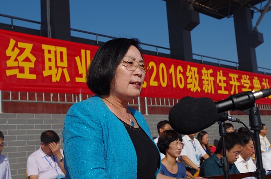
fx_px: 390
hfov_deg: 38.3
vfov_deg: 25.8
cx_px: 136
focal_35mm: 52
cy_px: 90
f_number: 6.3
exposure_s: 1/640
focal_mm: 35
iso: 100
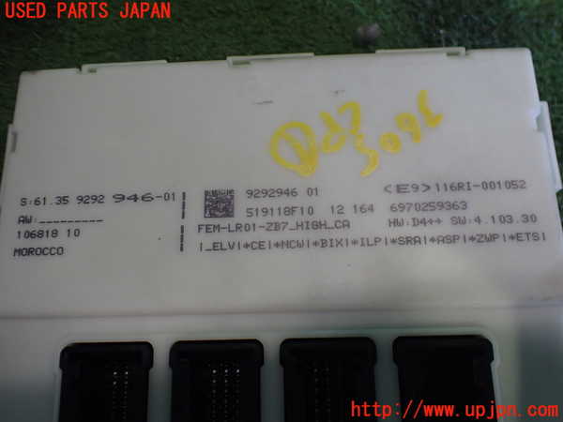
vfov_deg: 46.8
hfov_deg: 60.0
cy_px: 211
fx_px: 488
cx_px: 282
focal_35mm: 30
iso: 320
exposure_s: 1/125
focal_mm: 5.4
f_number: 2.3
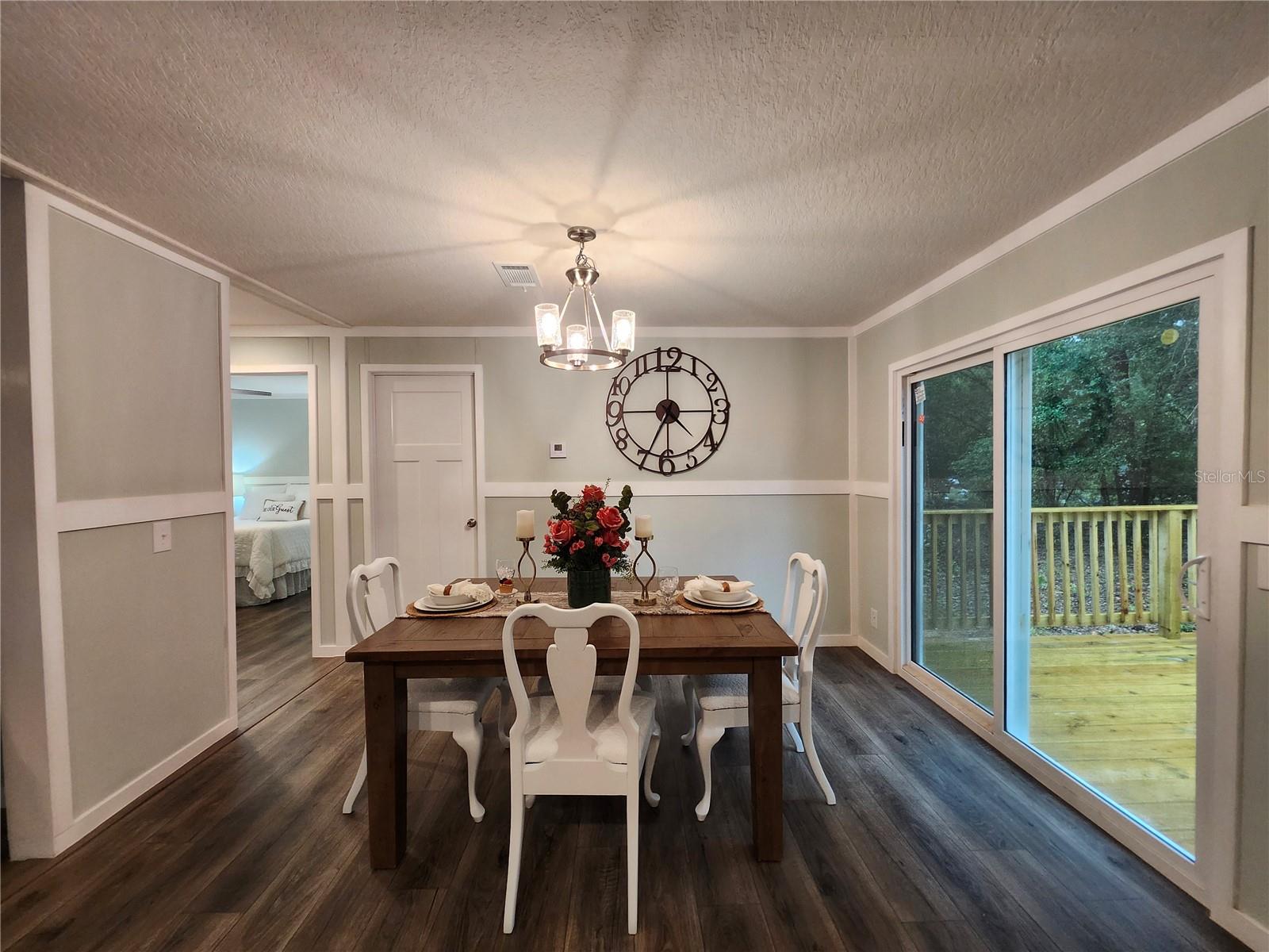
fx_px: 477
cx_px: 634
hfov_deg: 106.2
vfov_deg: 89.9
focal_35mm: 13
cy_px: 476
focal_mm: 1.74
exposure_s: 1/60
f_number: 2.2
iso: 320
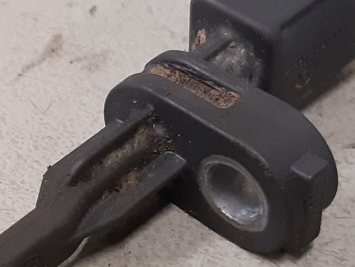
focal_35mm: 66
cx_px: 32
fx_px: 677
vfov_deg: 21.9
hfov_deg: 28.2
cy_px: 215
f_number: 1.7
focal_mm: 3.93
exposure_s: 1/50
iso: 200
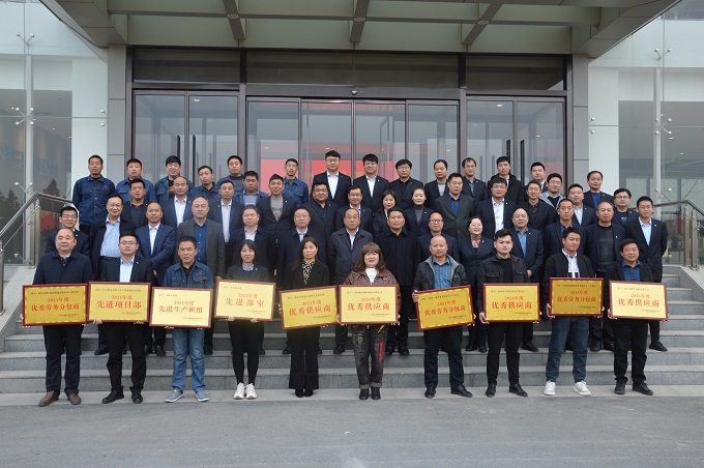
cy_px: 234
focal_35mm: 36
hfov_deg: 53.2
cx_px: 352
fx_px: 703
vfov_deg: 36.8
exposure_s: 1/100
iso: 400
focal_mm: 24
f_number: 5
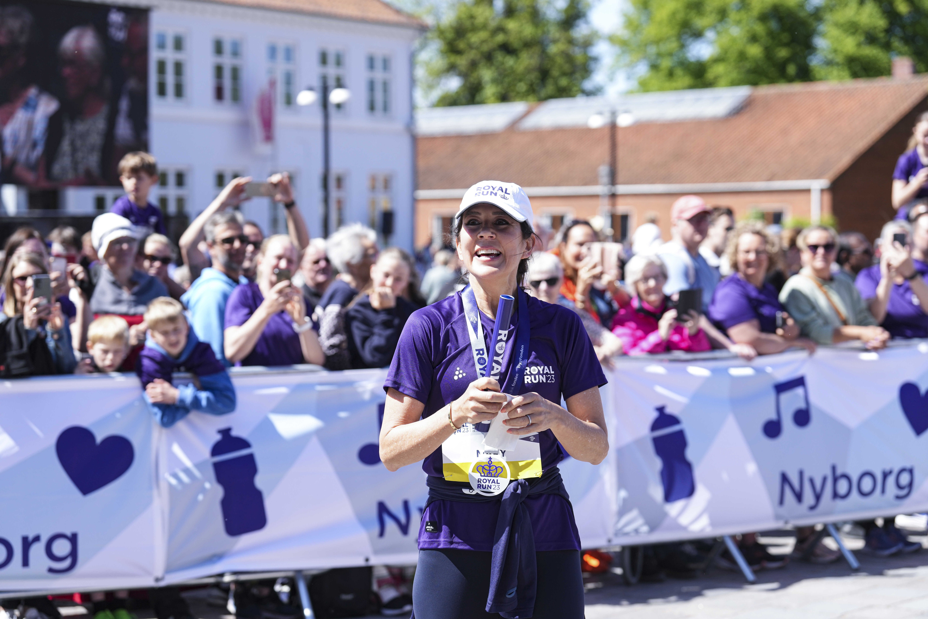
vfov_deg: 17.5
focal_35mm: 78
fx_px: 2011
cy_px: 310
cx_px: 464
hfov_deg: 26.0
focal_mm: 78
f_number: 3.5
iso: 400
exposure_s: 1/2000
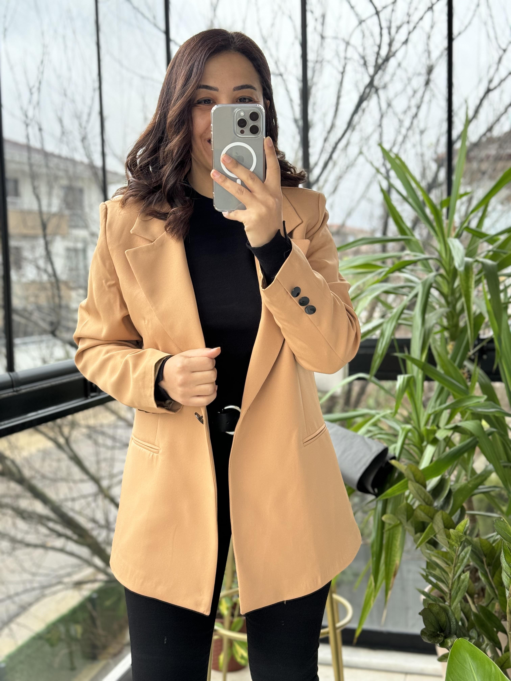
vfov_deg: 39.7
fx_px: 945
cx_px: 256
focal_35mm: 48
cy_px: 340
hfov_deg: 30.3
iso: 100
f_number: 1.78
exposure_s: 1/64
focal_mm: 6.86
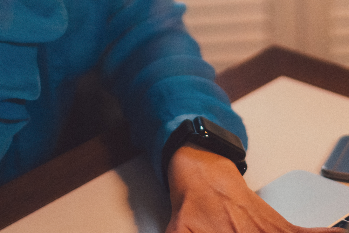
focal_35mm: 155
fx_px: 1503
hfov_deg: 13.2
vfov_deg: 8.7
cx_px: 178
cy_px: -108
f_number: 1.4
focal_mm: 35
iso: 100
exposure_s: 1/400
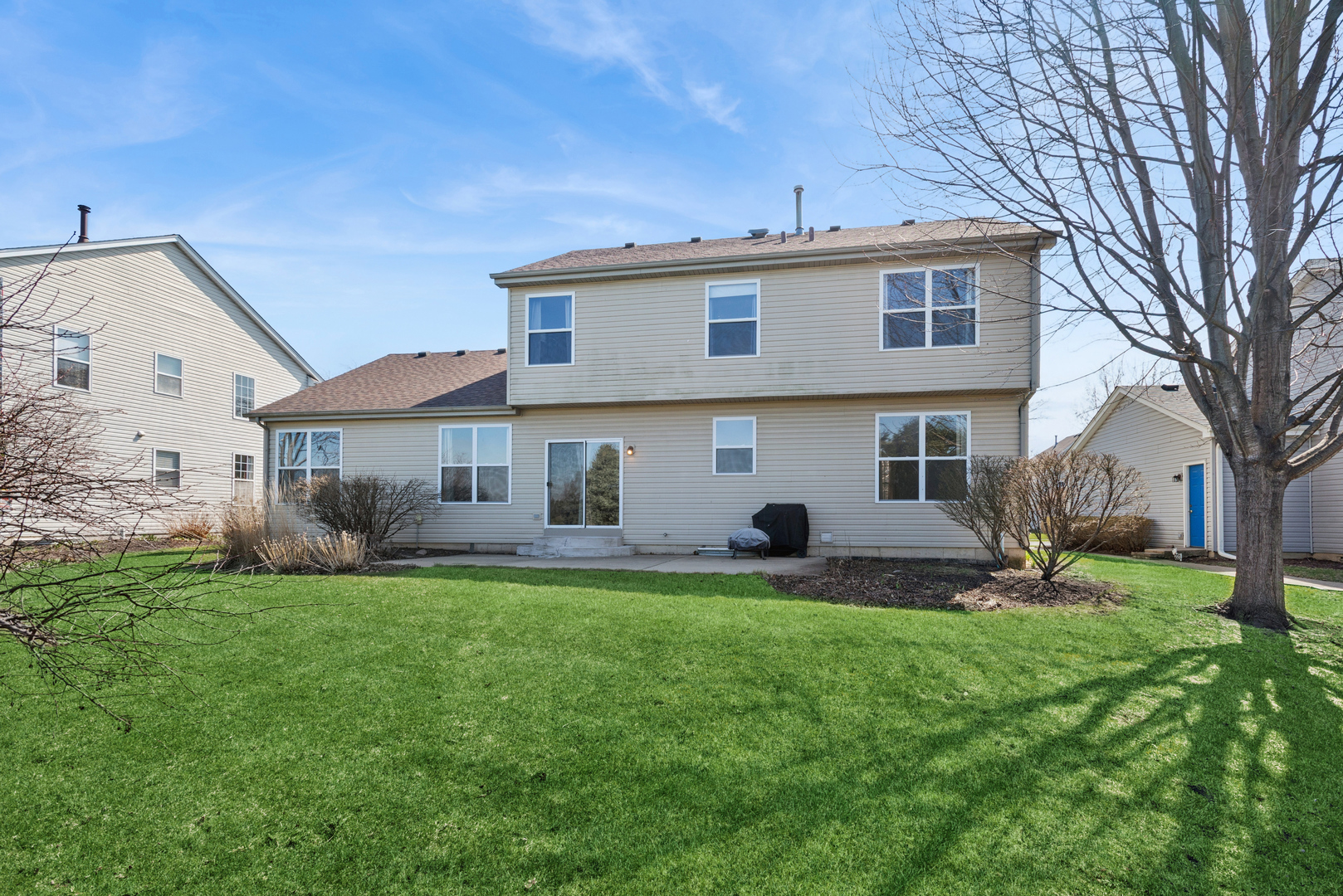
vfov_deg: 70.5
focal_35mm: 17
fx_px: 634
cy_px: 448
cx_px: 672
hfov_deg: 93.3
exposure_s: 1/125
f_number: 11
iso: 400
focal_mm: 17
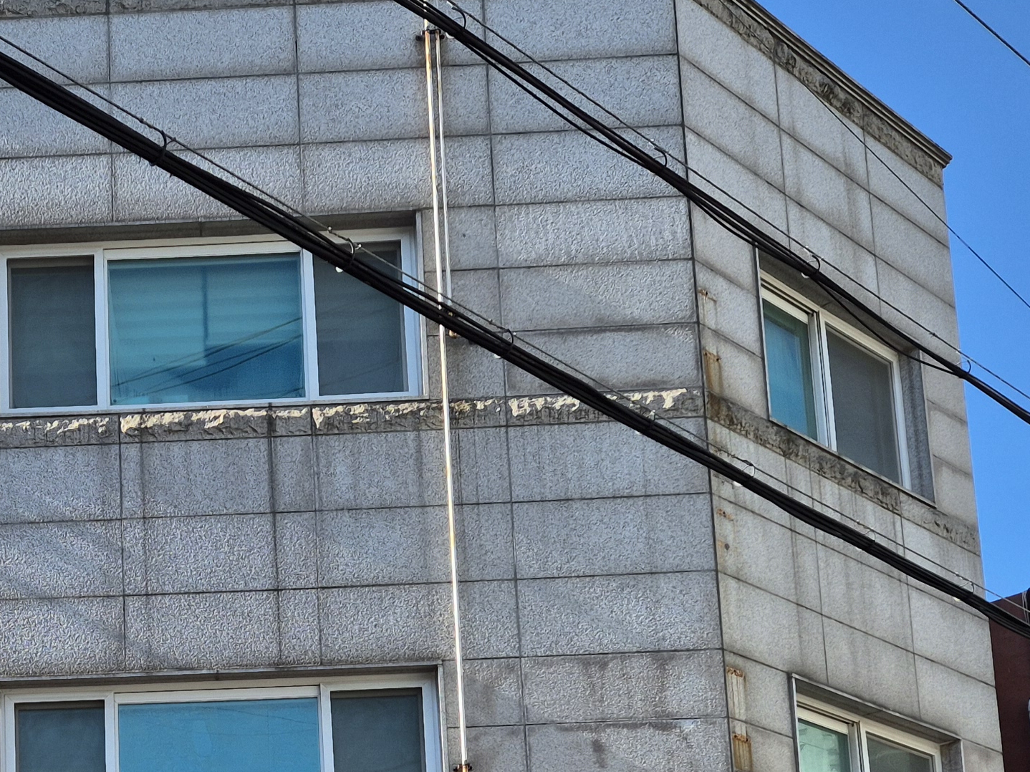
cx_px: 110
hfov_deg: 29.1
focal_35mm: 64
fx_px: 1904
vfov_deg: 21.3
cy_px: 933
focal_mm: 5.4
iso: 25
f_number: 1.8
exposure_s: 1/1188
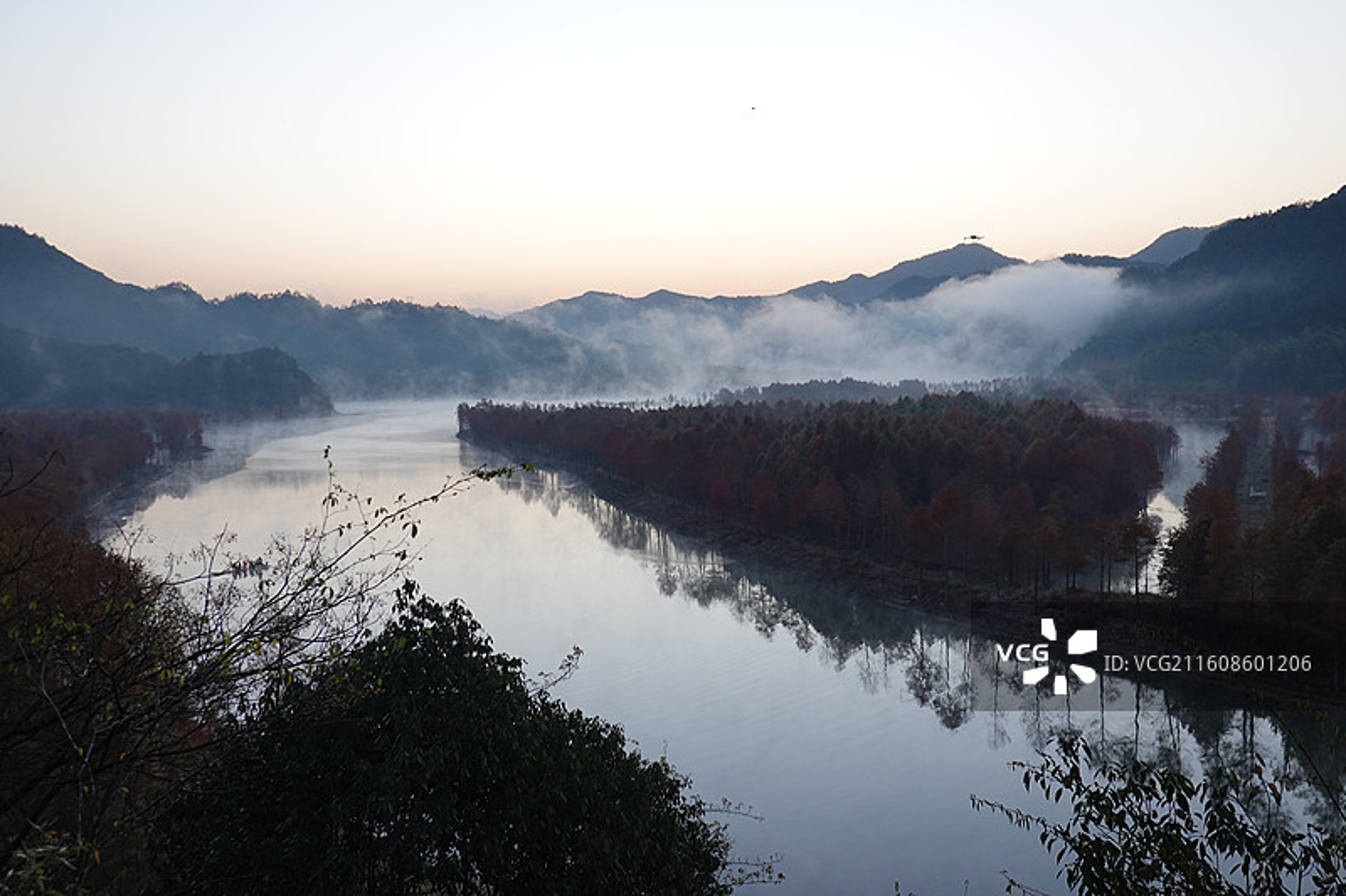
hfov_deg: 53.1
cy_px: 448
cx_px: 673
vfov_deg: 36.9
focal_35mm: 36
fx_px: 1346
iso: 160
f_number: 3.5
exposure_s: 1/40
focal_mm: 13.29
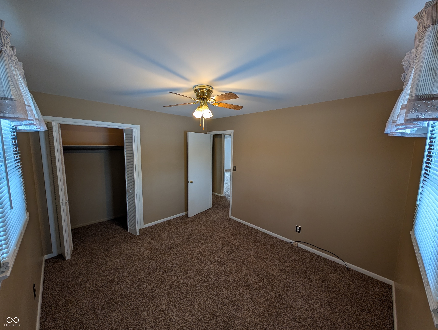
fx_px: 152
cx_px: 219
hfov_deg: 110.5
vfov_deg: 94.6
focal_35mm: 12
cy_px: 165
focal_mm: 2.02
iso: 76
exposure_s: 1/120
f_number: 1.7
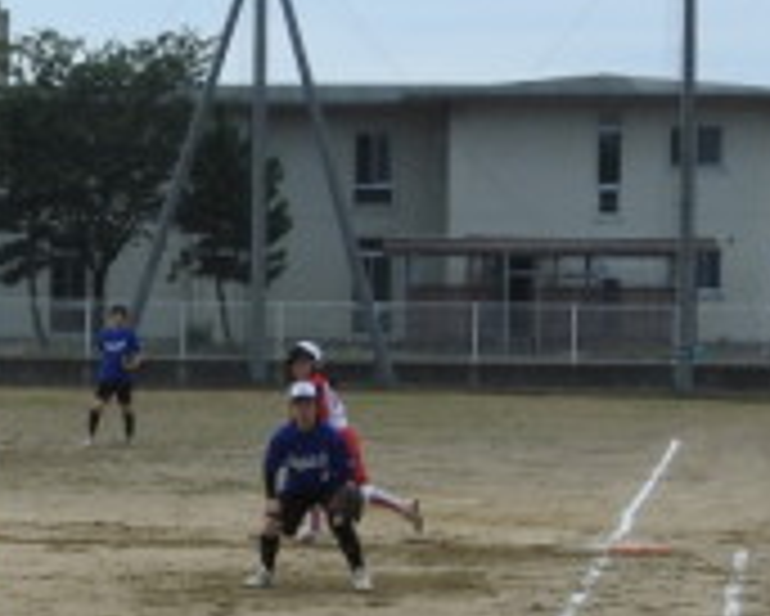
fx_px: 3899
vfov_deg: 9.0
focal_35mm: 171
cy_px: 558
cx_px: -68
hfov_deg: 11.1
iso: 100
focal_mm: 9
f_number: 4
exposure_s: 1/1000
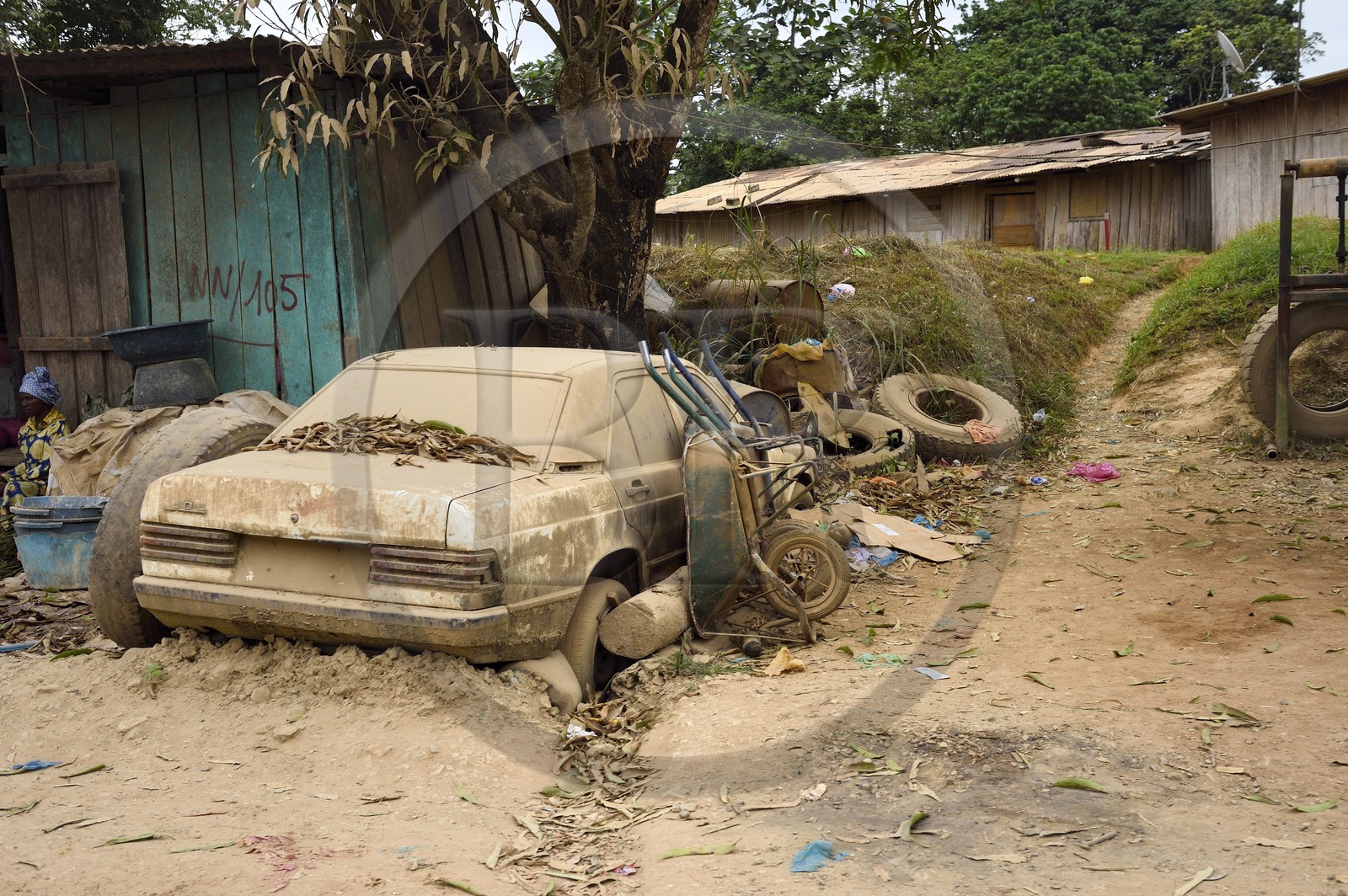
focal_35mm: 38
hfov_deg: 50.7
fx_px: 1422
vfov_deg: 35.0
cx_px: 674
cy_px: 448
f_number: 7.1
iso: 400
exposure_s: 1/640
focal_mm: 38
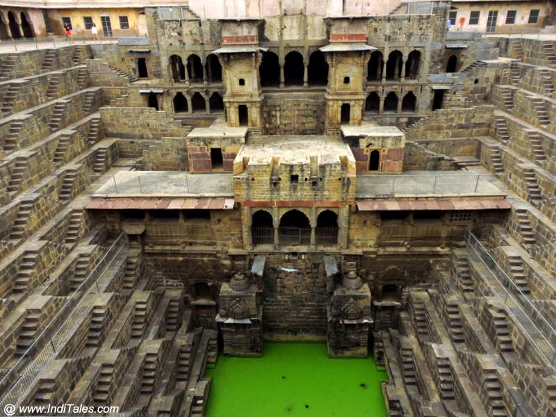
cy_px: 208
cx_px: 278
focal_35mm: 24
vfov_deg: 56.8
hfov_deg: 71.6
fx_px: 385
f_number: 4.8
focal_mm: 4.3
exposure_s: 1/200
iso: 100
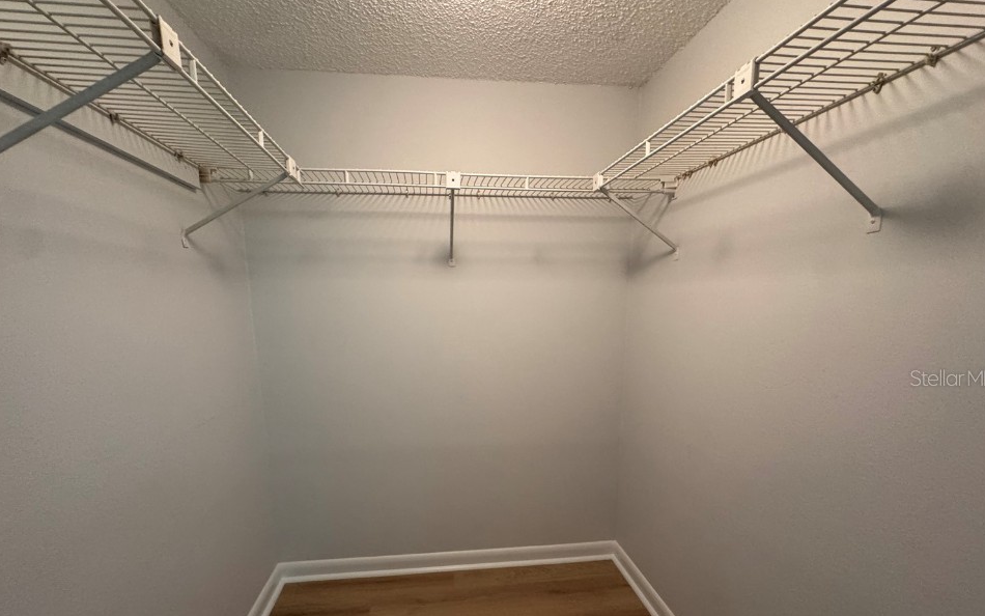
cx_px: 477
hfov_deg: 97.8
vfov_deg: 70.3
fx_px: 430
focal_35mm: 16
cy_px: 377
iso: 500
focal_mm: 2.22
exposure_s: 1/60
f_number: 2.2
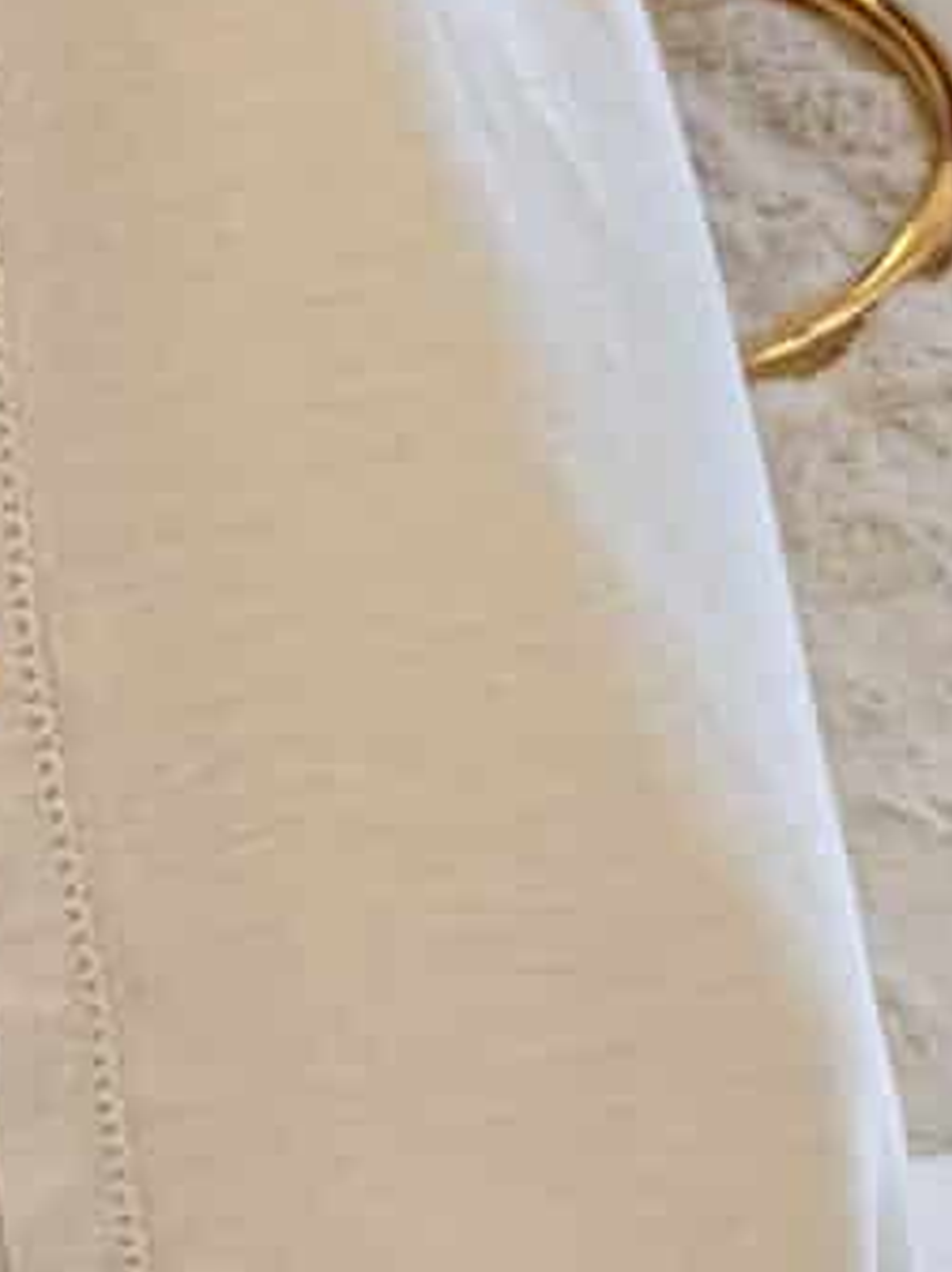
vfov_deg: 10.1
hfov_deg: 8.1
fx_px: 6682
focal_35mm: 182
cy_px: -1253
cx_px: 305
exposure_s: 1/121
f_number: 1.78
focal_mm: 6.76
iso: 100
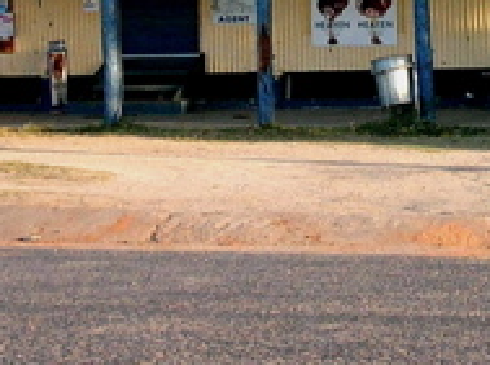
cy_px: -133
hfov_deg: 16.2
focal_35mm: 122
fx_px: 1724
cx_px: 187
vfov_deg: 11.7
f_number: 2.7
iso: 50
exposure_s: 1/232
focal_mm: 6
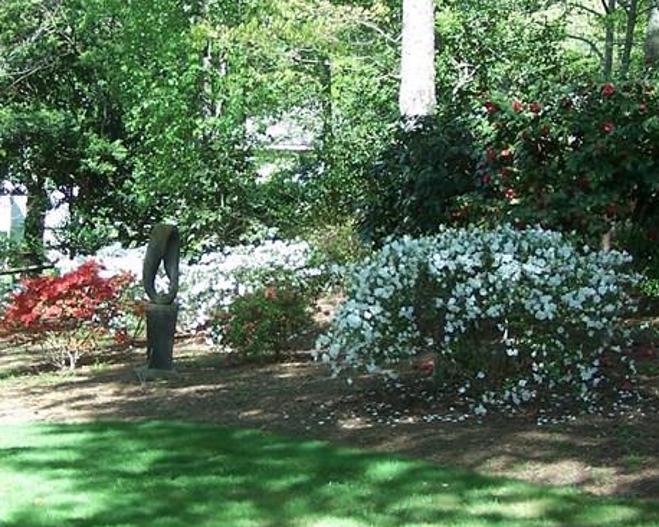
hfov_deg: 23.0
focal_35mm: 83
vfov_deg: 18.5
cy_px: 264
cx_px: 260
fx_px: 1618
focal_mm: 6.3
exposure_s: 1/250
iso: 80
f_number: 2.8
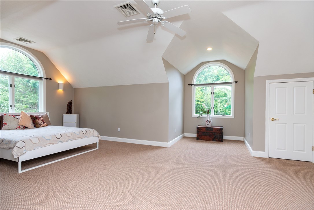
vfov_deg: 73.7
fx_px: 140
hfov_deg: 96.7
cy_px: 105
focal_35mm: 16
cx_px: 157
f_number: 6.3
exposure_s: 1/25
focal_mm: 16
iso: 320
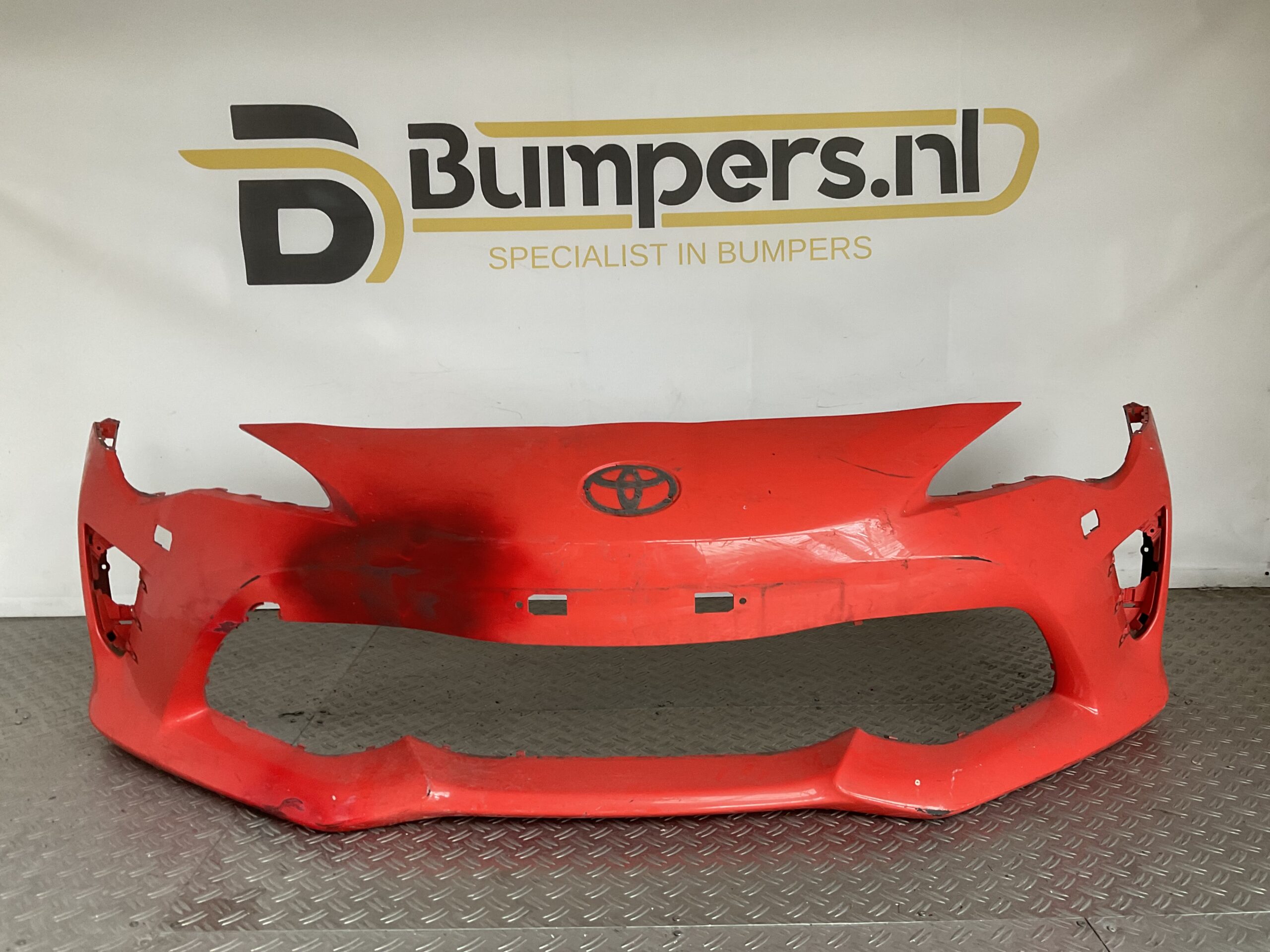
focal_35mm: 29
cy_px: 476
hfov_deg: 61.7
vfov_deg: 48.2
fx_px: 1064
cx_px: 635
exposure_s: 1/50
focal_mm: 3
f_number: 1.8
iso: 50
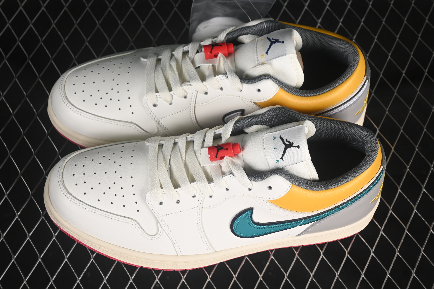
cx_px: 217
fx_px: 904
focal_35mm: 75
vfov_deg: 18.2
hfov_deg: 27.0
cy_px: 144
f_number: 7.1
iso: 160
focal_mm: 50
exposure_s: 1/80
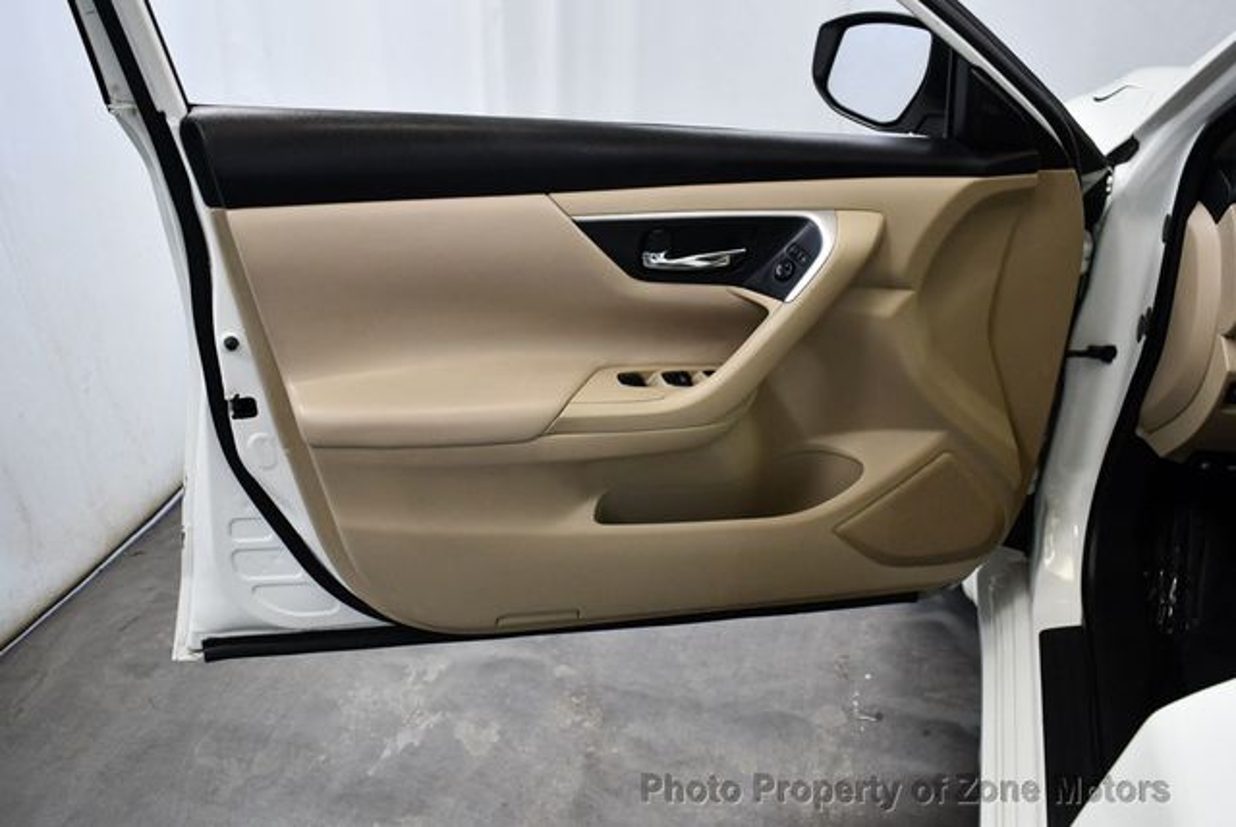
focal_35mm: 36
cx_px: 618
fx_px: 1237
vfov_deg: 36.9
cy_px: 414
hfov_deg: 53.1
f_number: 3.5
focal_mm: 18
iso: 1000
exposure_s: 1/125
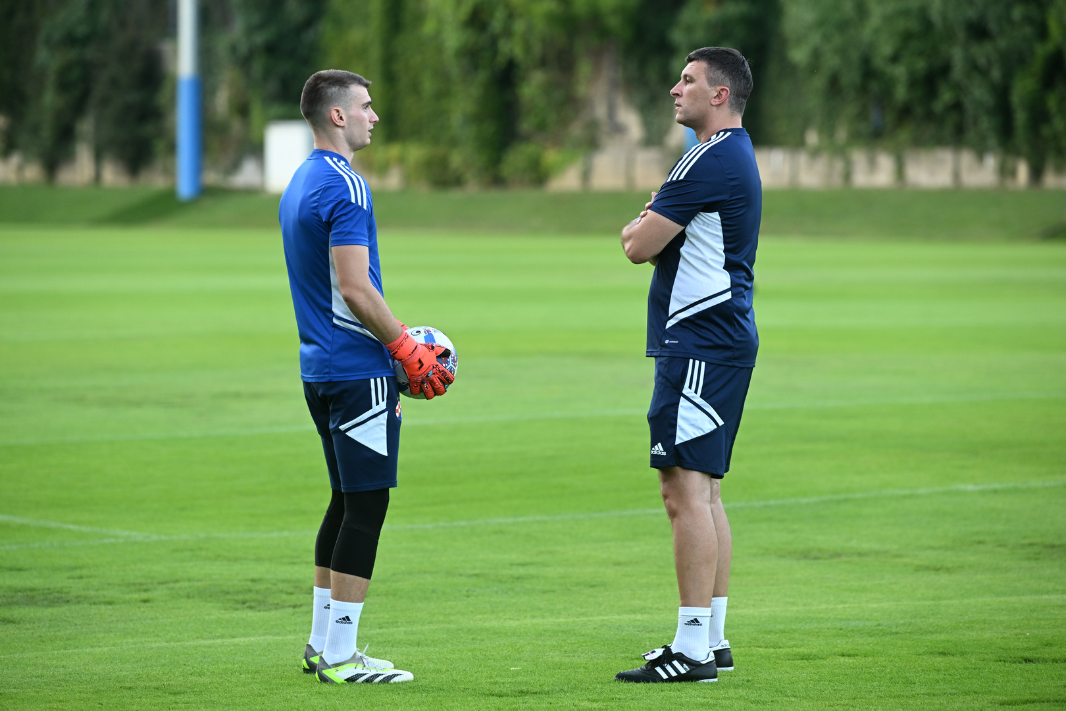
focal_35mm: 200
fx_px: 5922
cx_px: 533
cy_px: 356
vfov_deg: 6.9
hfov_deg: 10.3
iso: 1250
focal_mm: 200
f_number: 4
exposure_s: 1/320
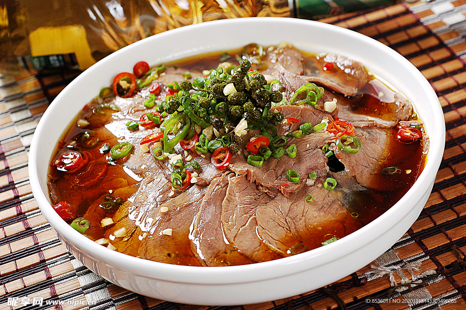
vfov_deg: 18.2
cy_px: 155
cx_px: 233
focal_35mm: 75
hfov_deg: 27.0
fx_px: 970
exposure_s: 1/200
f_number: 5
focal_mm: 50
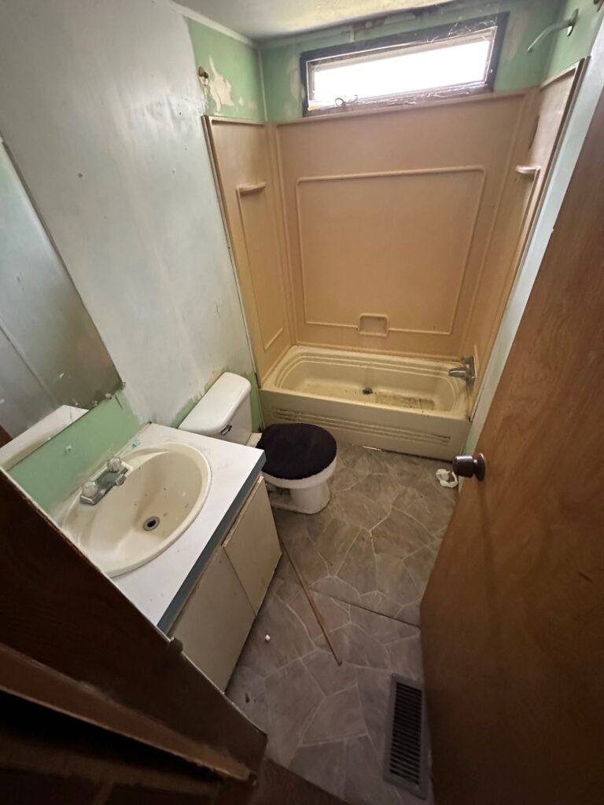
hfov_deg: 85.7
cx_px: 302
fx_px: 326
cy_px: 402
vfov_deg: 102.1
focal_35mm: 14
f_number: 2.2
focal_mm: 2.22
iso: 1250
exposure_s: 1/45
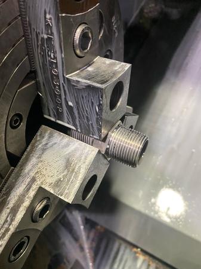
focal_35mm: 26
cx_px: 100
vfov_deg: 67.3
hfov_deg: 53.0
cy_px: 134
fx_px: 201
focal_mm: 4.2
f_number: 1.8
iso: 500
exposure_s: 1/30
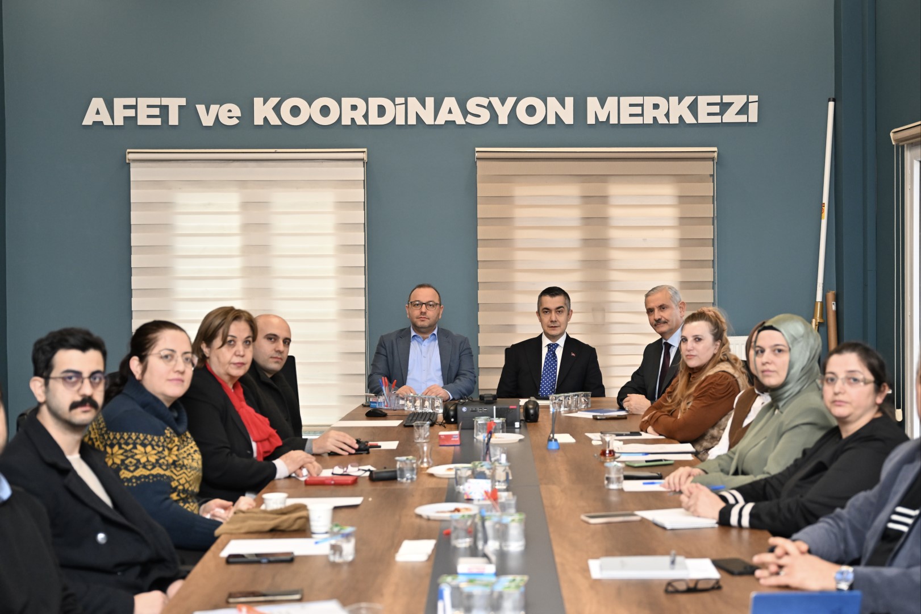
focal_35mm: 45
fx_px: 1151
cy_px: 307
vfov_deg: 29.9
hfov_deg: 43.6
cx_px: 460
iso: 800
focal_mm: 45
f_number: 3.2
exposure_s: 1/200
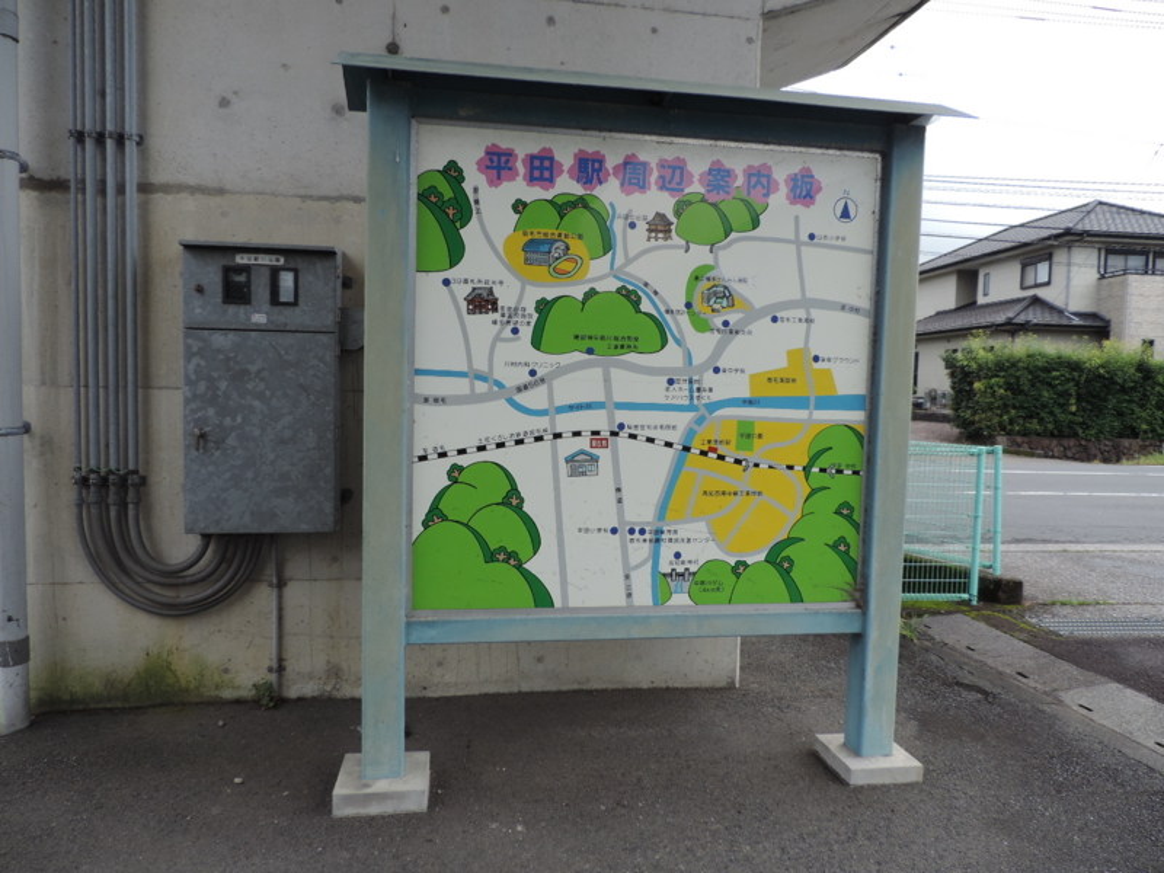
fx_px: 807
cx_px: 582
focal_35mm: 24
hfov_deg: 71.6
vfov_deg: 56.8
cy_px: 436
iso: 80
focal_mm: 4.3
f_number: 3
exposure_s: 1/400
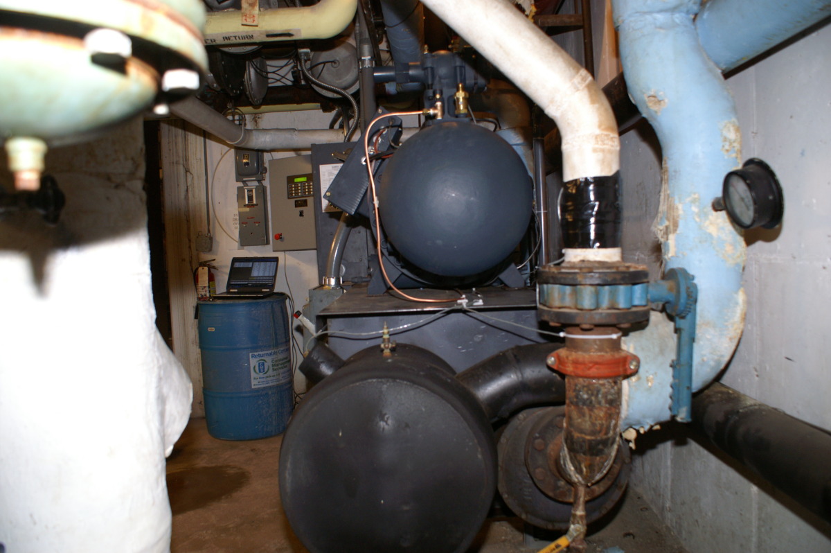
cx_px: 416
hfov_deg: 67.4
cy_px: 276
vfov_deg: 47.9
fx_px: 623
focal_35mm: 27
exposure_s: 1/60
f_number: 3.5
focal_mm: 18
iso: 400
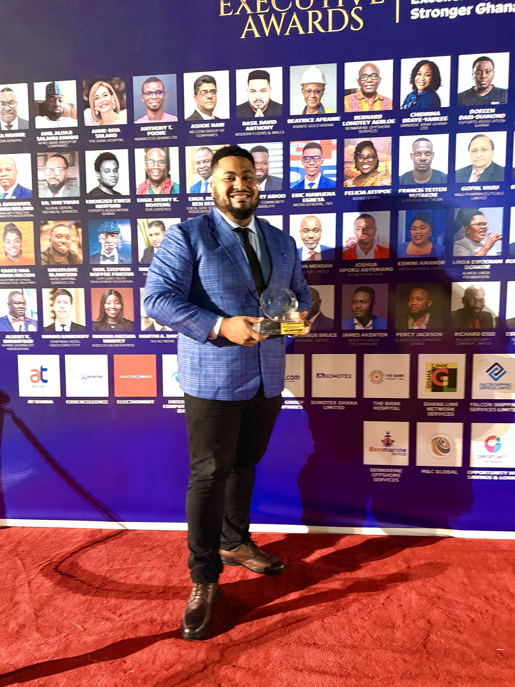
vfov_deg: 71.6
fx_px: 476
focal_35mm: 24
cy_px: 344
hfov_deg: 56.8
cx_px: 258
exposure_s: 1/33
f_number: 1.78
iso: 800
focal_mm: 6.76
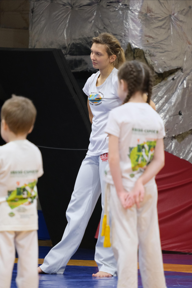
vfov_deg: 6.9
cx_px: 96
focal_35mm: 300
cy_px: 144
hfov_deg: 4.6
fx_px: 2400
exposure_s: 1/105
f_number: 4.8
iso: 3200
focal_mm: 200
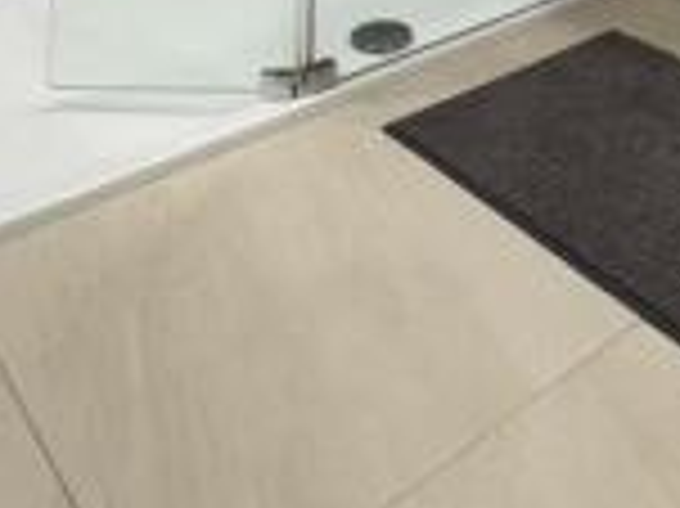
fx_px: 1060
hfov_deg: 34.8
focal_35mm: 54
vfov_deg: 19.2
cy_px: -447
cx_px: 511
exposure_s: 1/50
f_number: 2.2
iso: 160
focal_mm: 2.22
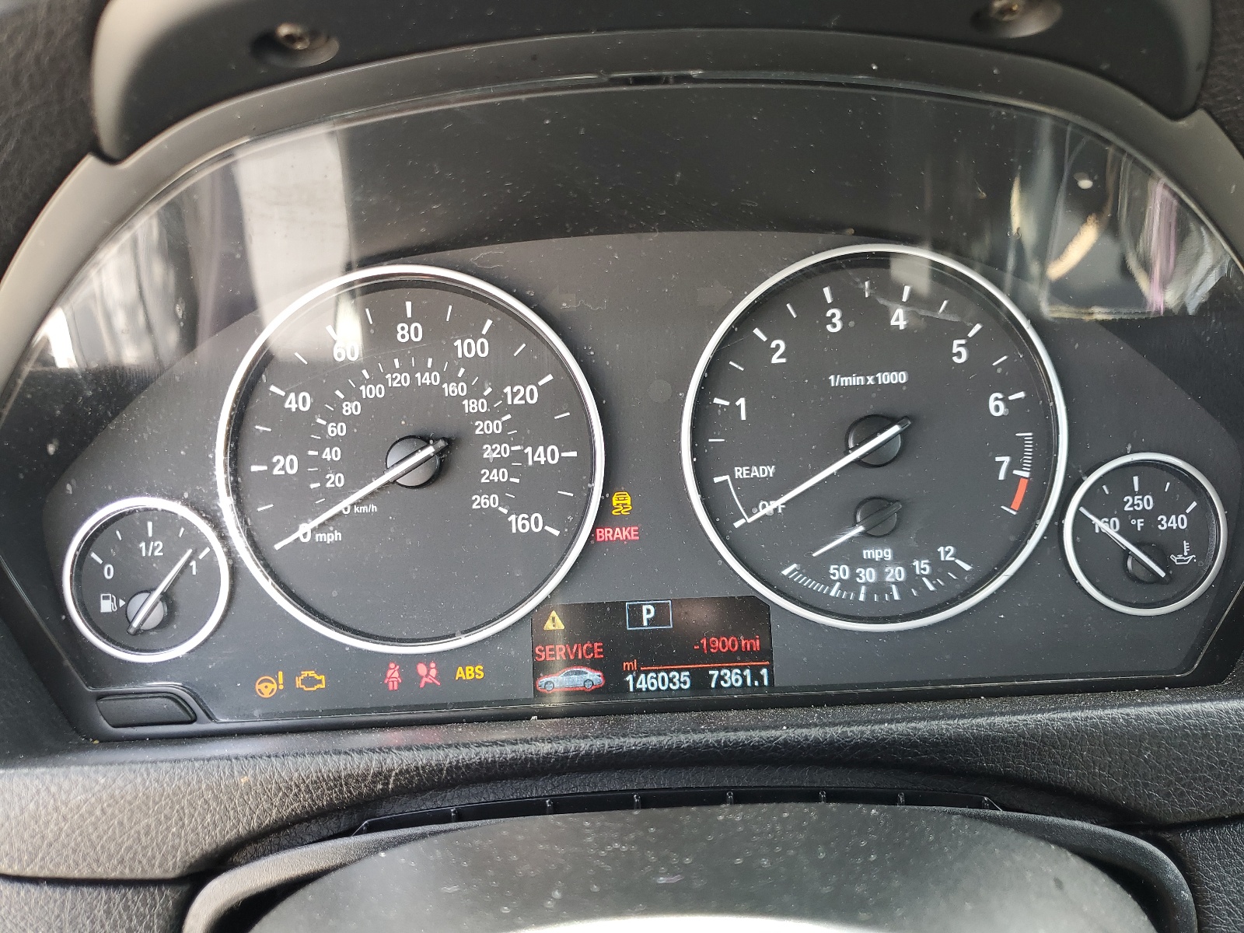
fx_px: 934
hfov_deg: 67.3
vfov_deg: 53.1
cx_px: 622
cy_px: 466
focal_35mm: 26
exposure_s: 1/60.2
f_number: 1.5
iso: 52
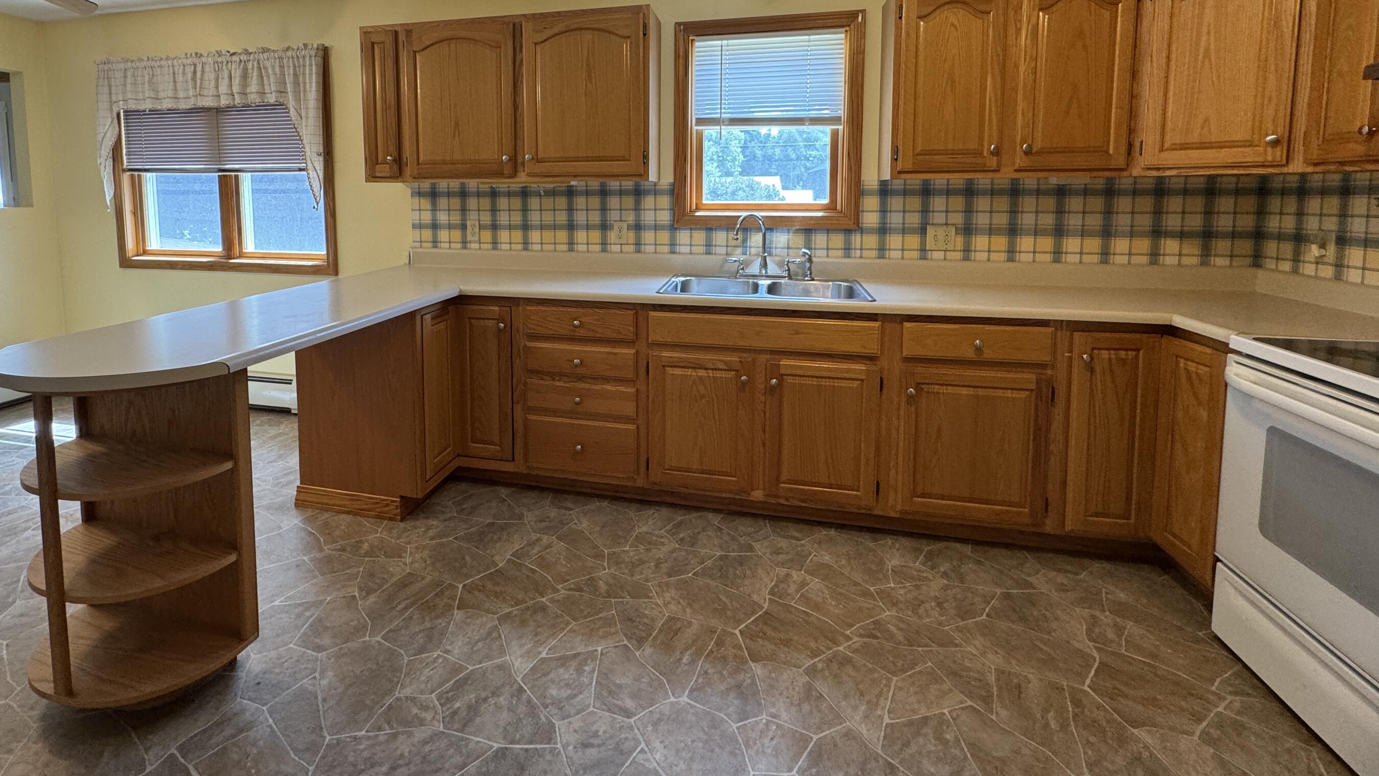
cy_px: 242
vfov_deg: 61.9
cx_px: 616
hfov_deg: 95.6
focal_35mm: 17
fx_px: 622
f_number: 2.2
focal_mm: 2.22
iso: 160
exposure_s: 1/60
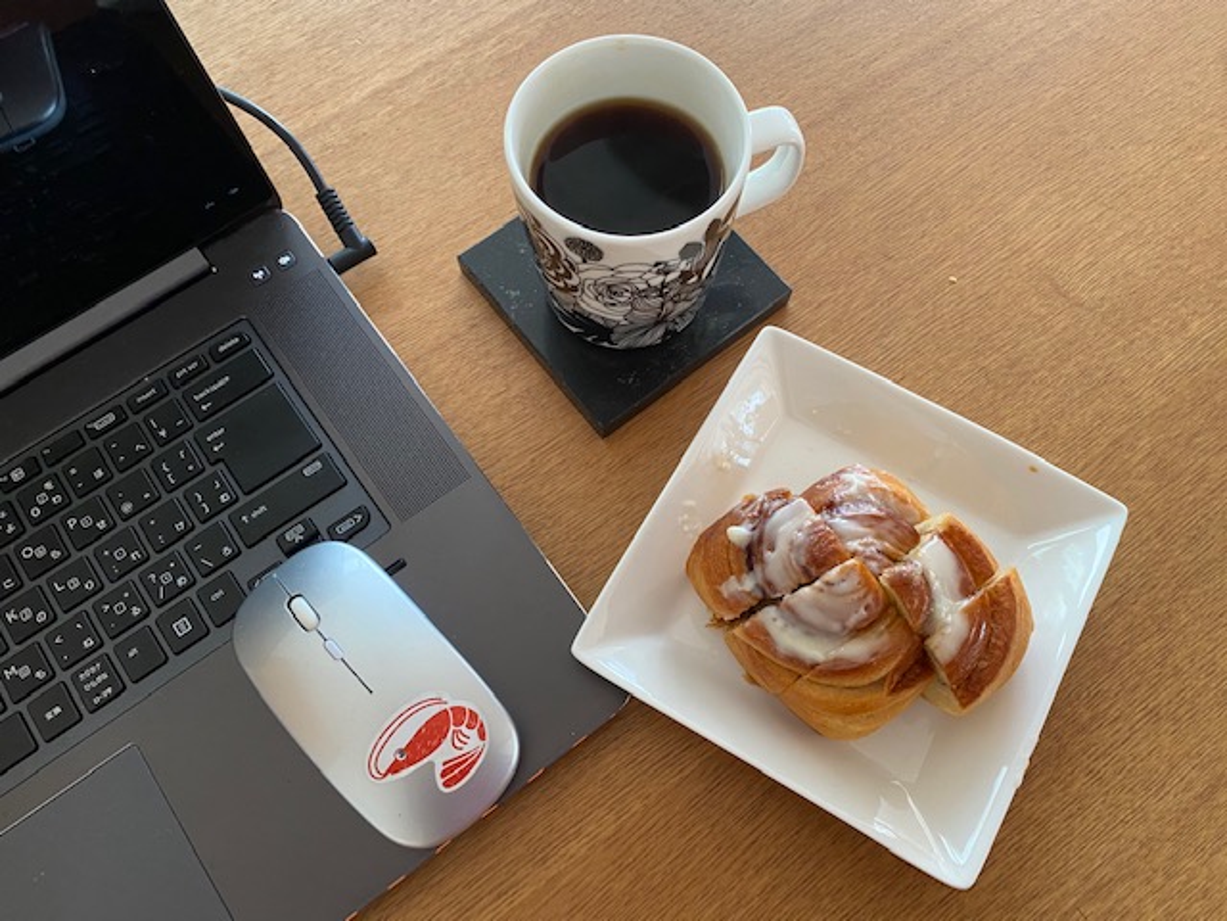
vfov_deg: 53.1
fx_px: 922
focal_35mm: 26
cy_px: 460
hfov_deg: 67.3
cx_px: 614
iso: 250
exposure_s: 1/60
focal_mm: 4.25
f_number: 1.8
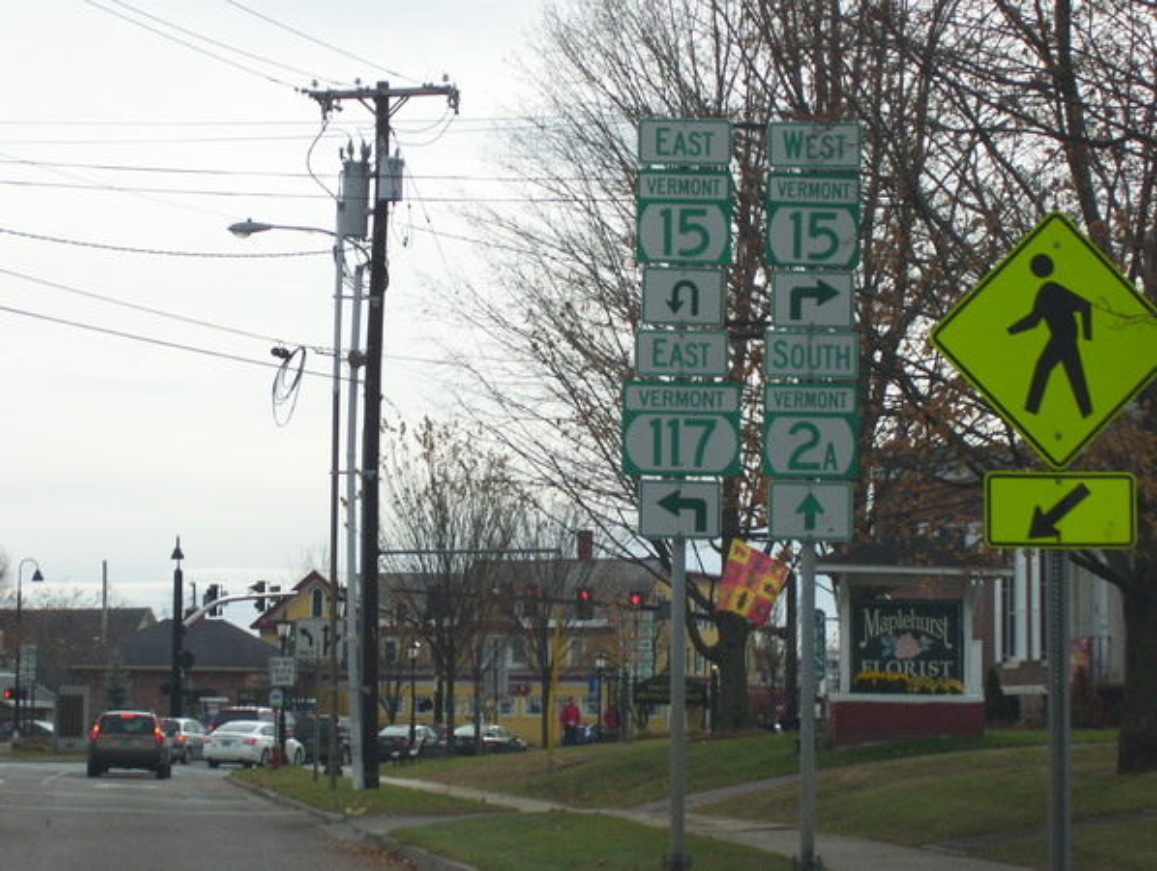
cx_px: 578
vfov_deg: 13.7
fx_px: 3614
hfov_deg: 18.2
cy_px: 436
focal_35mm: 108
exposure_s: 1/400
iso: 80
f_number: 4.6
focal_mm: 18
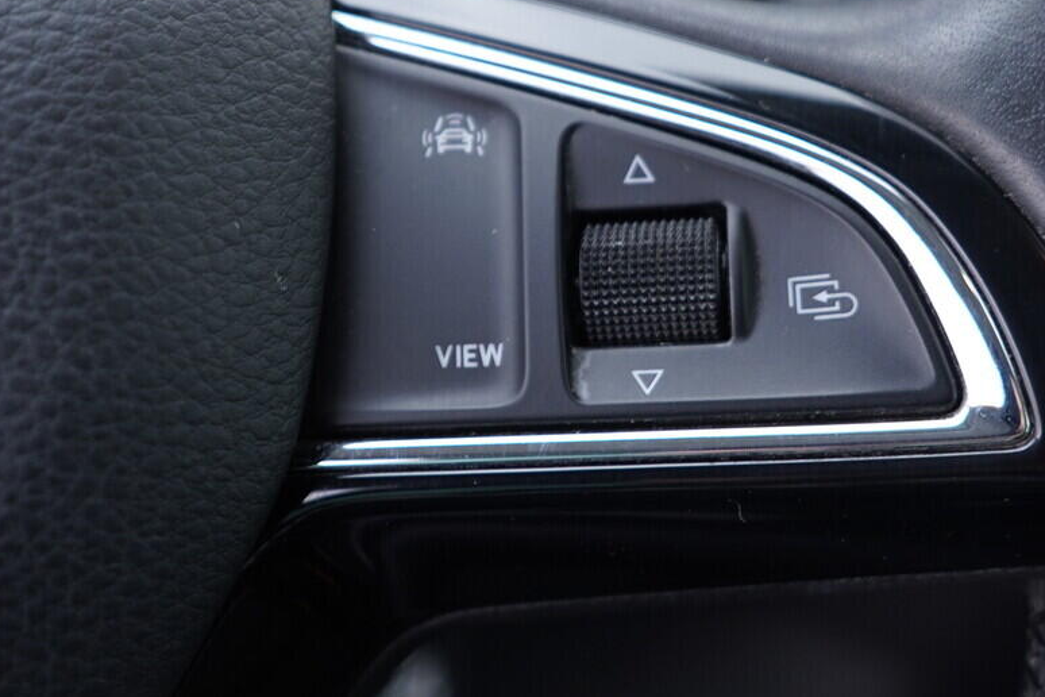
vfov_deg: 20.3
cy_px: 250
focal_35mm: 67
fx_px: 1945
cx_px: 656
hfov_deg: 30.0
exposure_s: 1/40
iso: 250
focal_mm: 24
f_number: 2.8
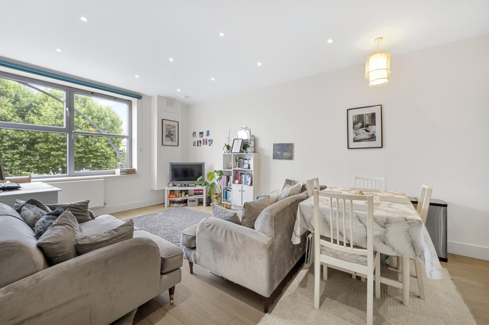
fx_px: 190
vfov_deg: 81.1
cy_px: 162
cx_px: 244
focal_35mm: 14
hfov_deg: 104.3
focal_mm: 14
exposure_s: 1
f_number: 16
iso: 200
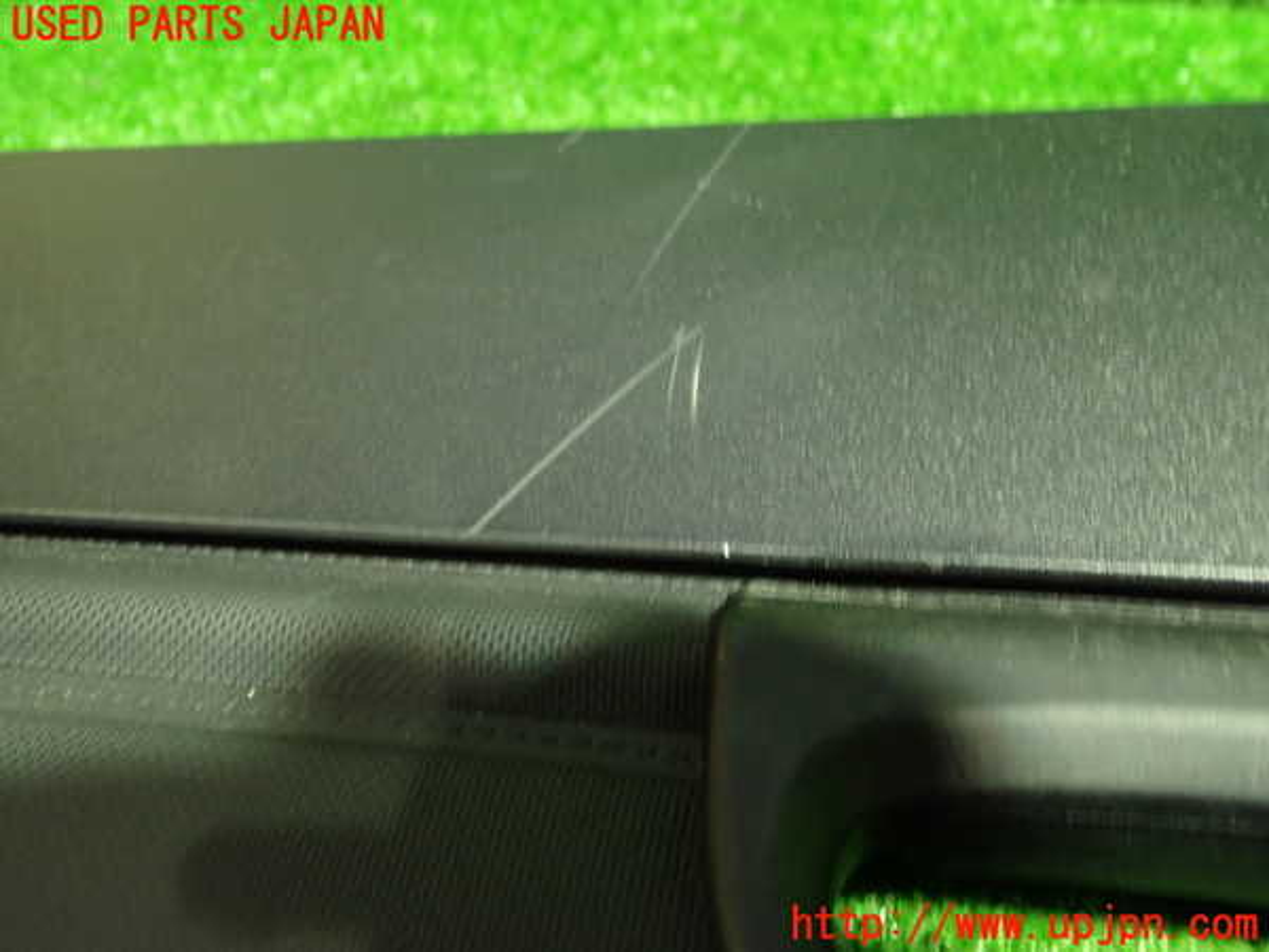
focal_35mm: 30
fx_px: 1100
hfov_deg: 60.0
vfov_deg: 46.8
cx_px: 634
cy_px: 476
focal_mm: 5.4
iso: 800
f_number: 2.3
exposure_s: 1/25
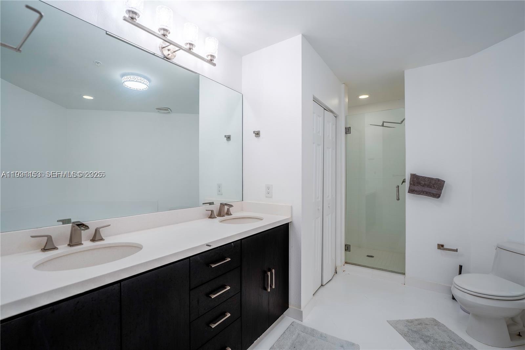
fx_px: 222
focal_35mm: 15
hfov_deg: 99.7
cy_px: 175
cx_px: 262
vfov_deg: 76.6
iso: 100
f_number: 3.5
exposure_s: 1/125
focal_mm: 15.2
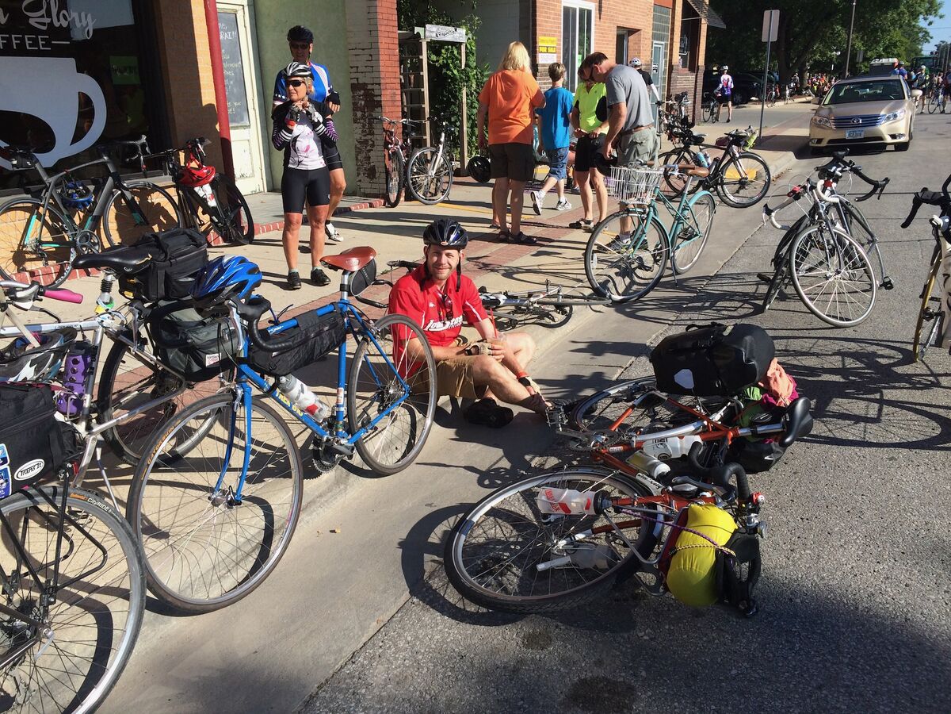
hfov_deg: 61.7
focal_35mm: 29
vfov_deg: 48.2
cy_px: 357
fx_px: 797
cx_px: 476
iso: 32
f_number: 2.2
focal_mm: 4.15
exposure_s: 1/1709
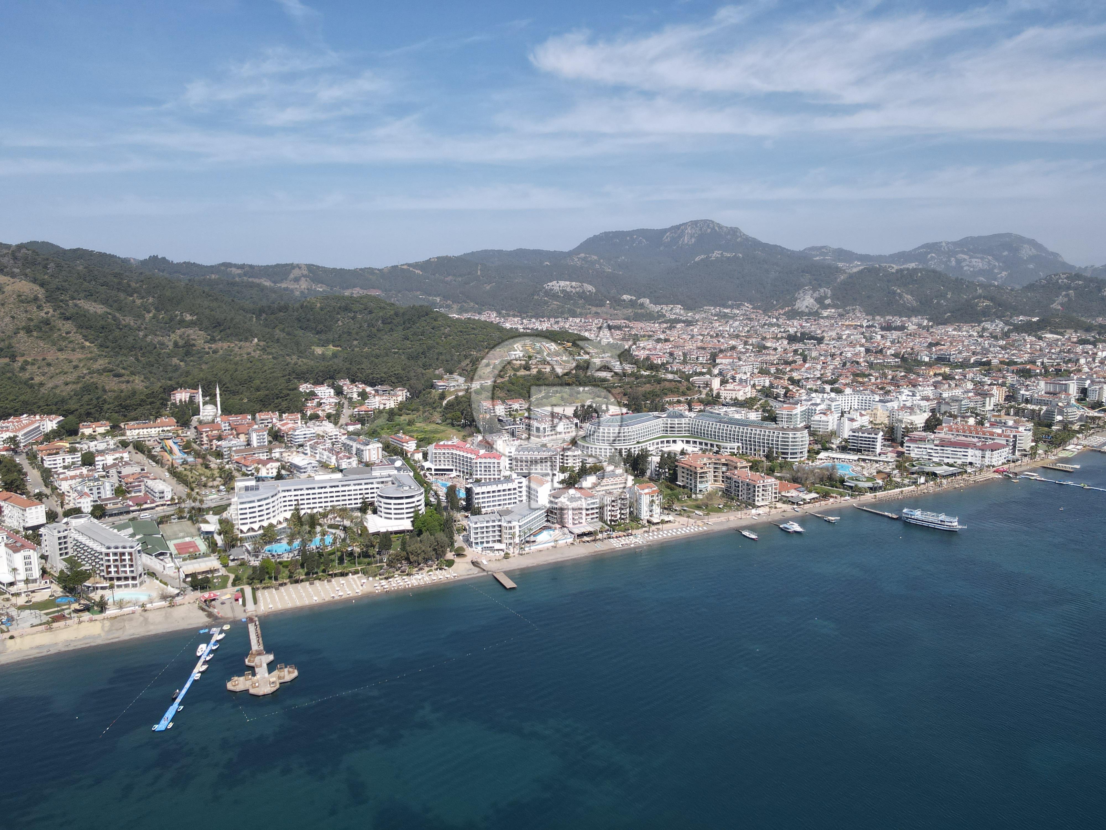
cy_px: 415
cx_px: 553
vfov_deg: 56.8
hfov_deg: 71.6
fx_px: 767
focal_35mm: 24
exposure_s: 1/725
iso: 100
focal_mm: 4.5
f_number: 2.8
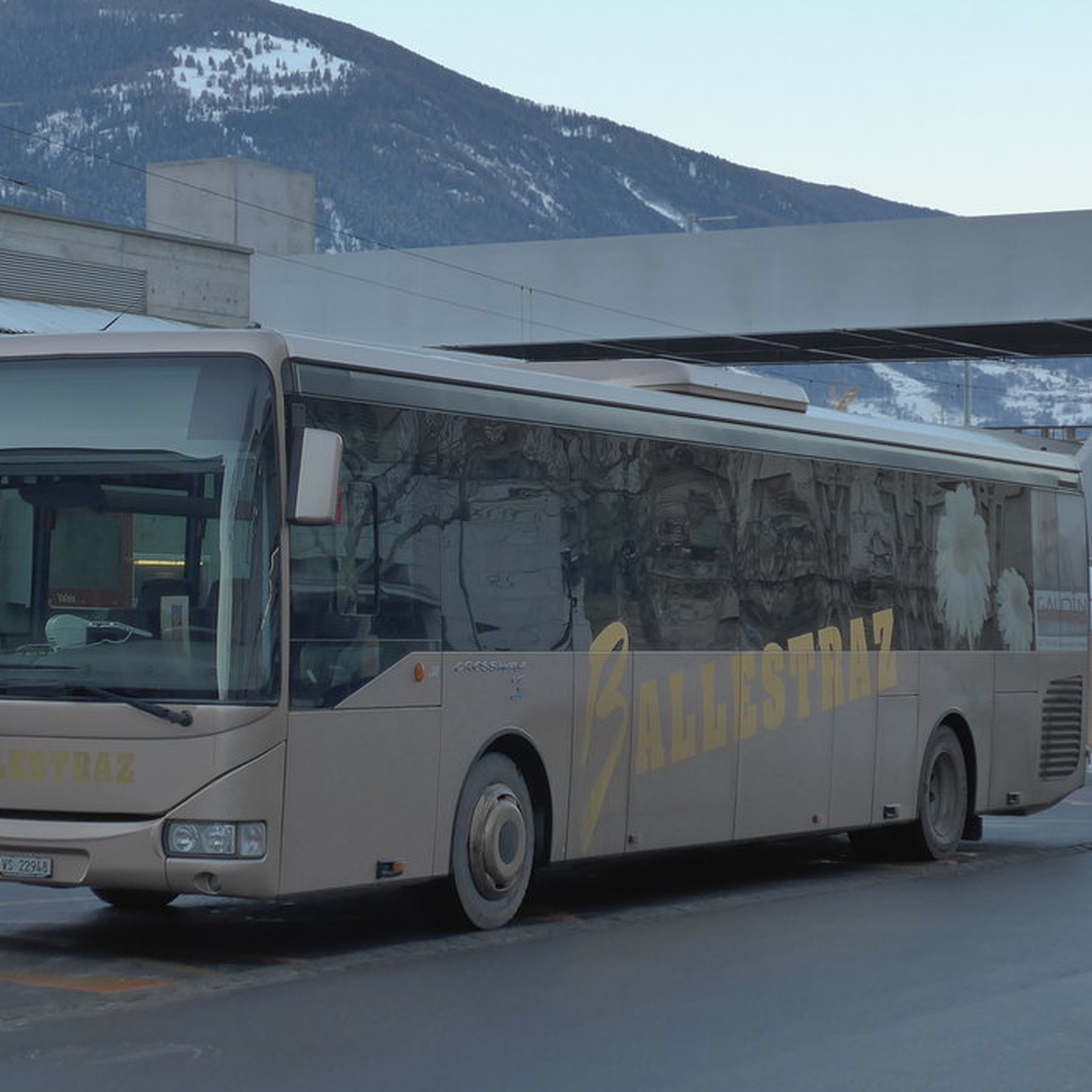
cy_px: 493
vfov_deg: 17.4
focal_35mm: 100
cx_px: 373
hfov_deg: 17.4
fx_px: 3569
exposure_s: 1/125
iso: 200
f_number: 3.9
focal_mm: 13.4
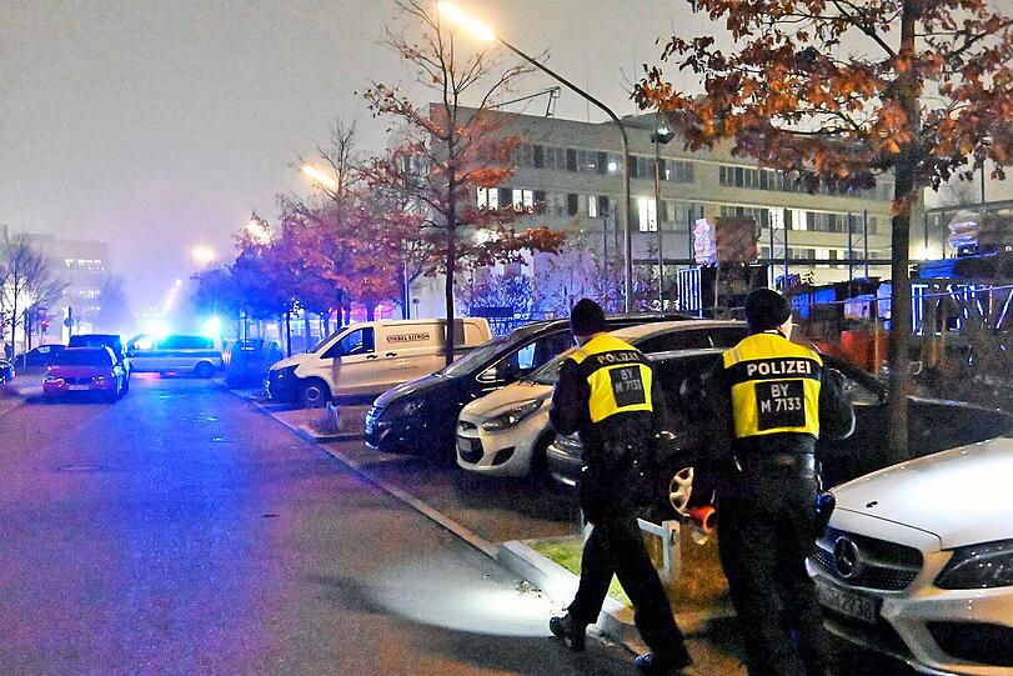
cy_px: 338
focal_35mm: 35
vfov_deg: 37.9
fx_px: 985
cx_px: 506
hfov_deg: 54.4
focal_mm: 35
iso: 51200
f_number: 5
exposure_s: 1/125
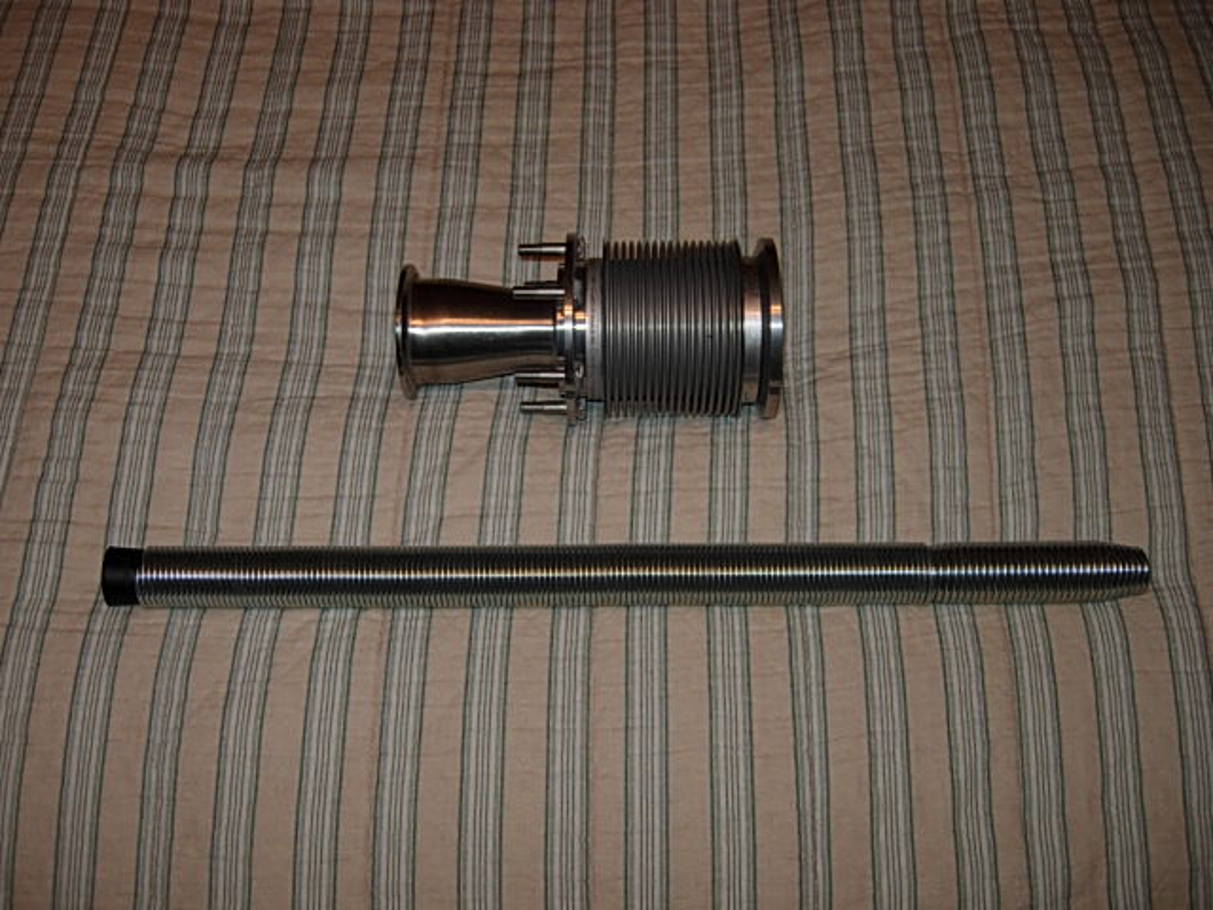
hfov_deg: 51.4
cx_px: 606
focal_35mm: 36
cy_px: 455
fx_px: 1261
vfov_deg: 39.7
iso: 50
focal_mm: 7.5
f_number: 2.7
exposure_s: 1/45.2
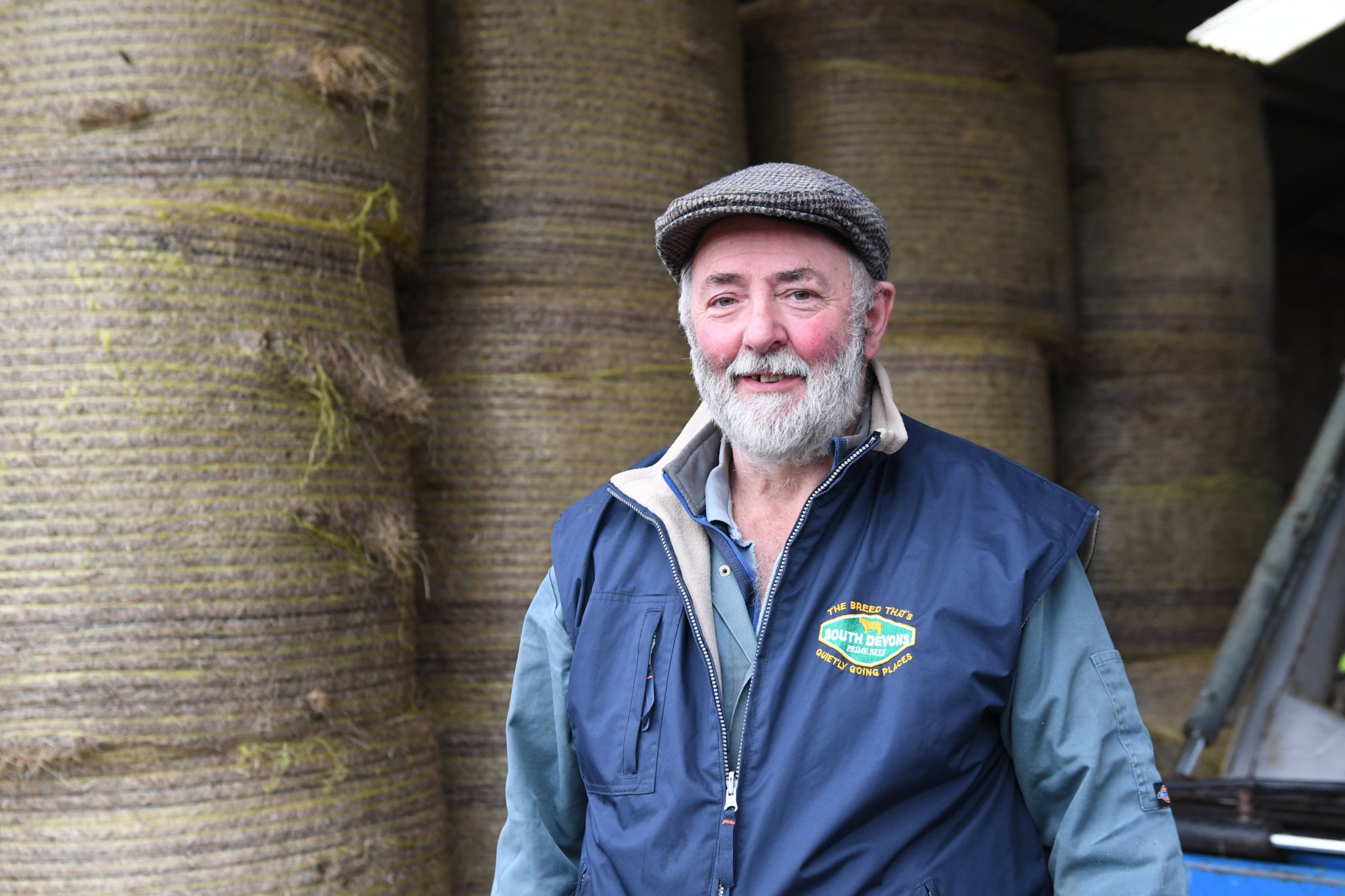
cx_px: 672
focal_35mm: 48
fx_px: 1793
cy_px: 448
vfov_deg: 28.1
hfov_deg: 41.1
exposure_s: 1/160
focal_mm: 32
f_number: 3.2
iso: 1000
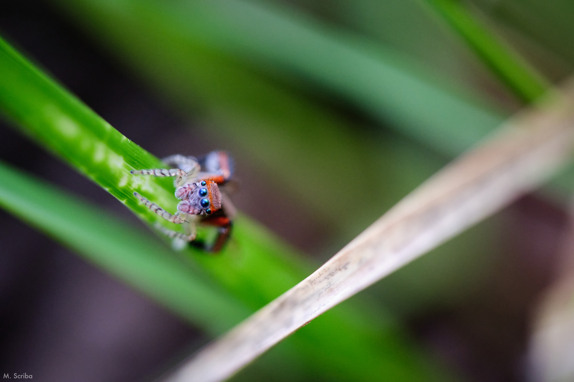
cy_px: 191
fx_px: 1913
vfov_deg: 11.4
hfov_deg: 17.1
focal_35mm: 120
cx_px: 287
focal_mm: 80
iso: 3200
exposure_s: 1/240
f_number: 2.8
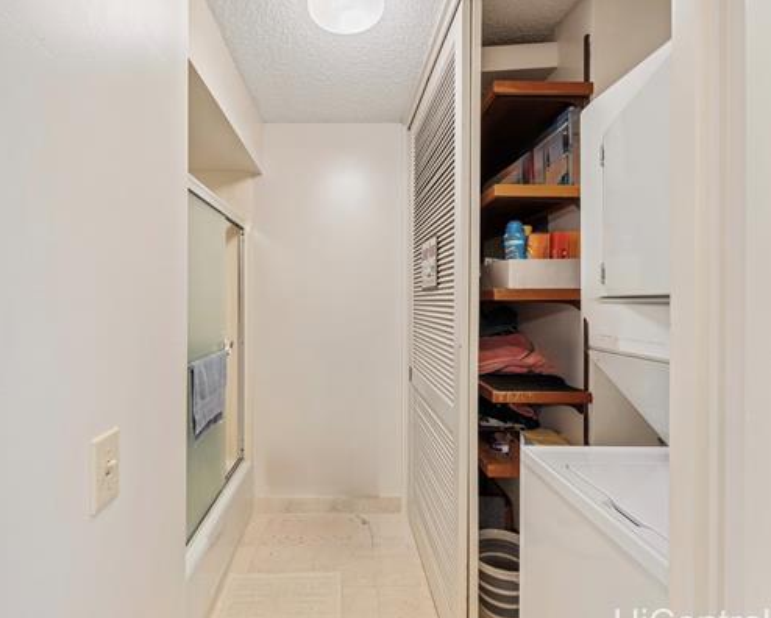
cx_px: 345
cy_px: 306
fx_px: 388
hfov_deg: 89.3
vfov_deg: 77.0
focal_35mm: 17
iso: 400
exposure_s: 1/8
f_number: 9
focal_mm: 14
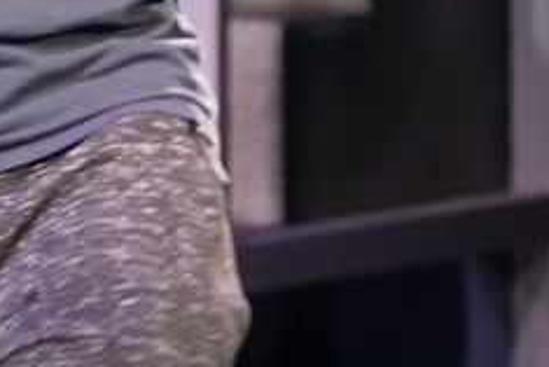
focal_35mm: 1127
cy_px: -349
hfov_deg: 1.8
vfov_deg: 1.2
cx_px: -234
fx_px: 17197
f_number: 6.3
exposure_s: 1/80
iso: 12800
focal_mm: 259
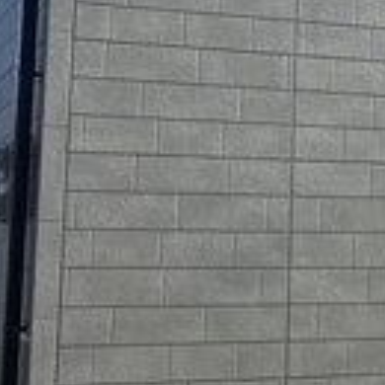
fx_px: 1535
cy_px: 59
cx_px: 717
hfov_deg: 12.8
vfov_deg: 14.2
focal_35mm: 122
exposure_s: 1/1230
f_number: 1.8
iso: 32
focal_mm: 3.99
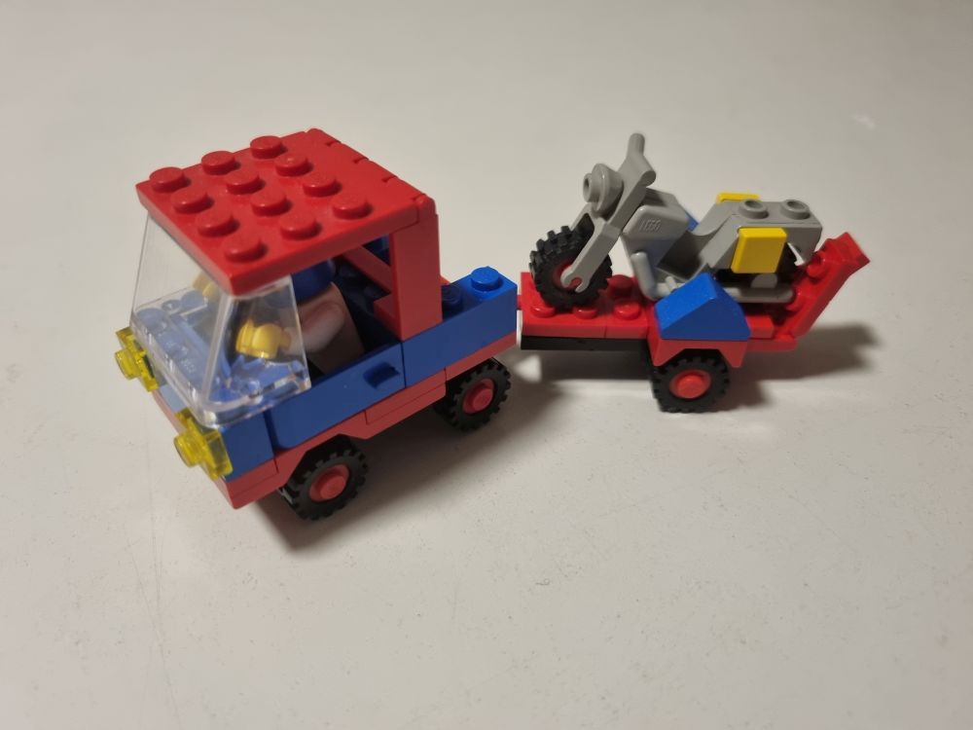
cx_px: 486
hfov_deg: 67.3
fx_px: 731
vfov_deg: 53.1
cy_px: 365
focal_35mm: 26
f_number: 1.8
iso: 320
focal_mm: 5.4
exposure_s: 1/50
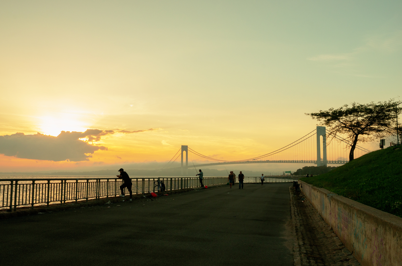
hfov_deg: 53.2
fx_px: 401
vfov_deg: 36.7
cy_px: 133
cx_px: 201
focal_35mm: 36
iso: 500
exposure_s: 1/200
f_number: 9
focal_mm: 24
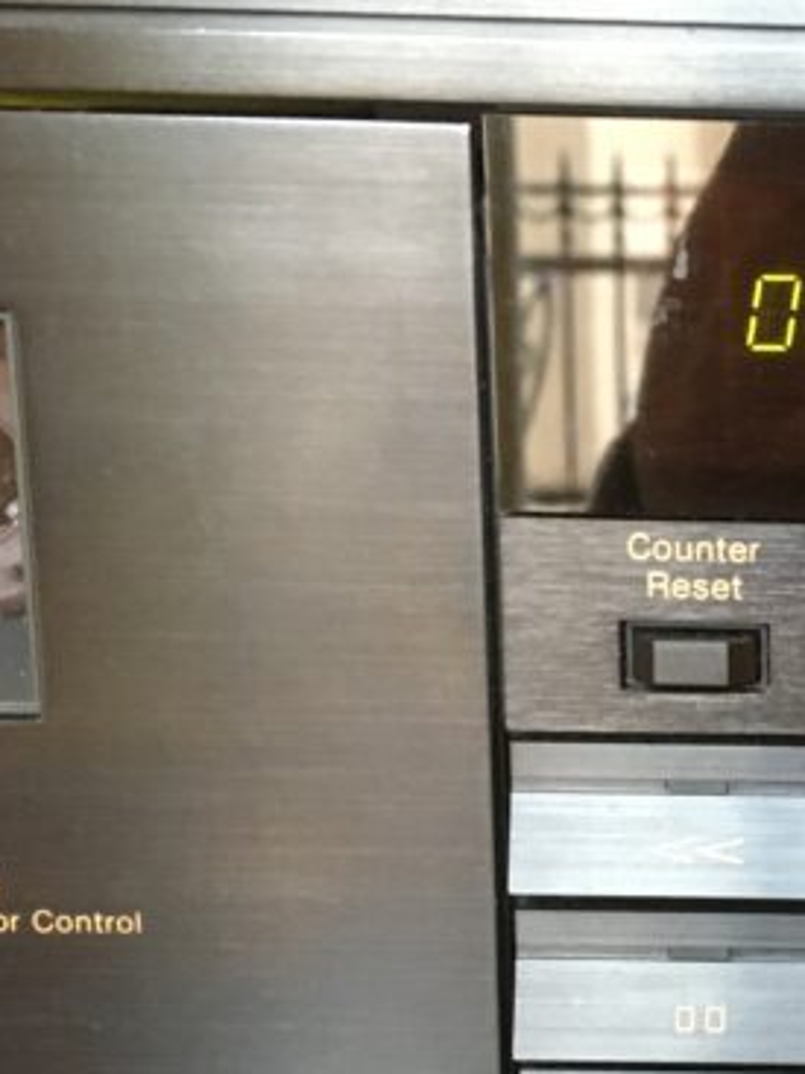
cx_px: 1095
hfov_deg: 17.0
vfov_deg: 24.0
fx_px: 2513
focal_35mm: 81
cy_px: 723
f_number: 2.2
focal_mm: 4.15
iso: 200
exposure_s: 1/15
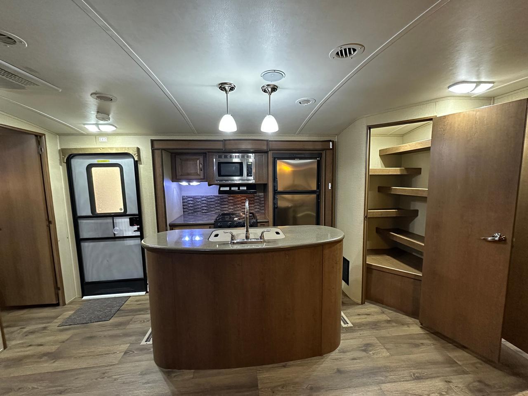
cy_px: 198
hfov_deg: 102.1
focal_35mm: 14
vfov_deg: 85.7
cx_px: 264
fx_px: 214
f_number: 2.2
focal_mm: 2.22
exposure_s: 1/60
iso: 1000
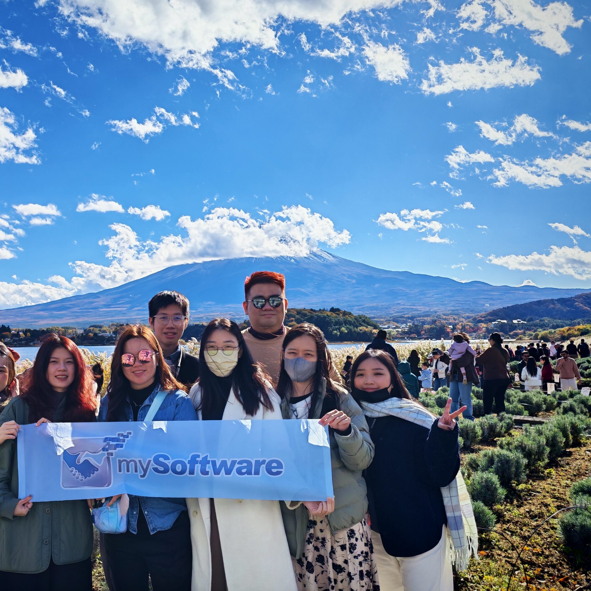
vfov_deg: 46.0
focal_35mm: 36
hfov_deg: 45.3
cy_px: 292
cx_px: 191
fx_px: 695
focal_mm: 5.4
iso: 50
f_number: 1.6
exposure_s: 1/2700
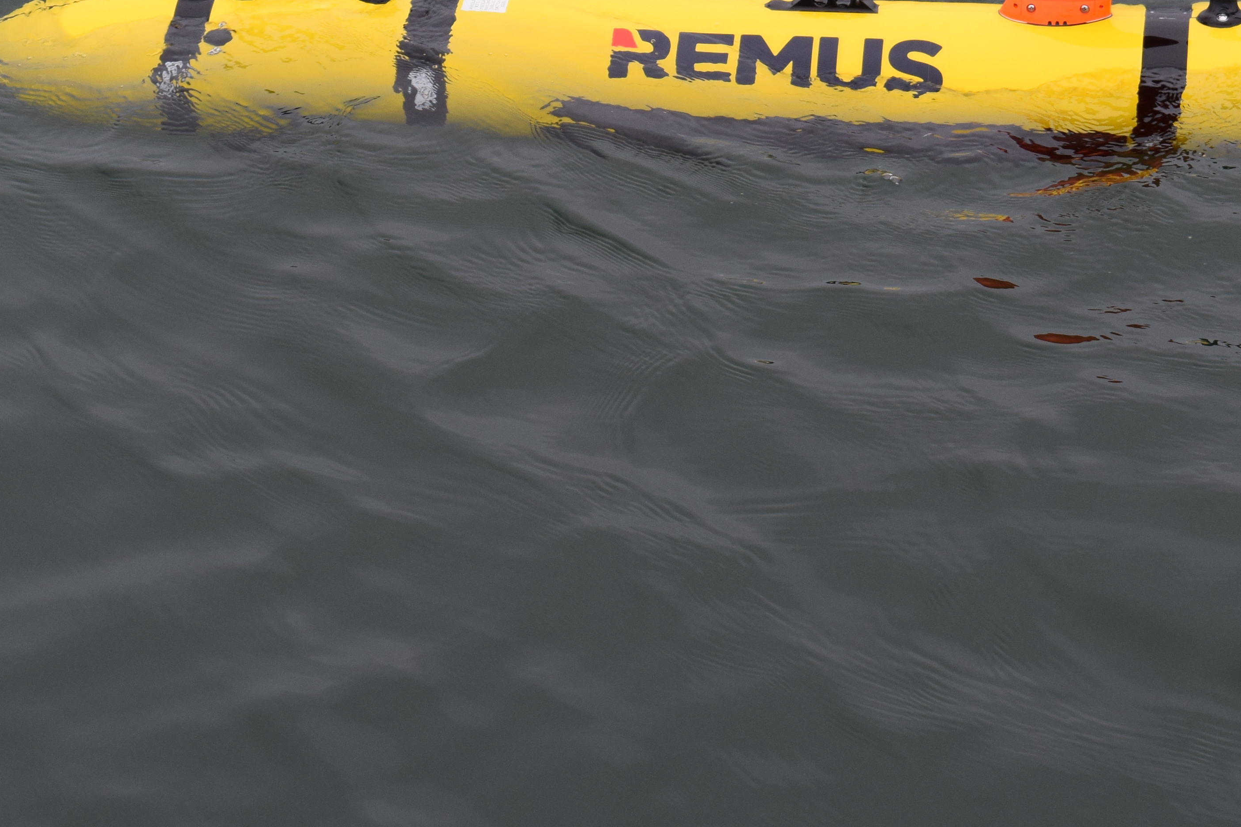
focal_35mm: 160
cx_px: 918
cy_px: 146
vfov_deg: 8.6
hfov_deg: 12.8
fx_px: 5515
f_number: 8
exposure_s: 1/250
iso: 250
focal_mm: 50
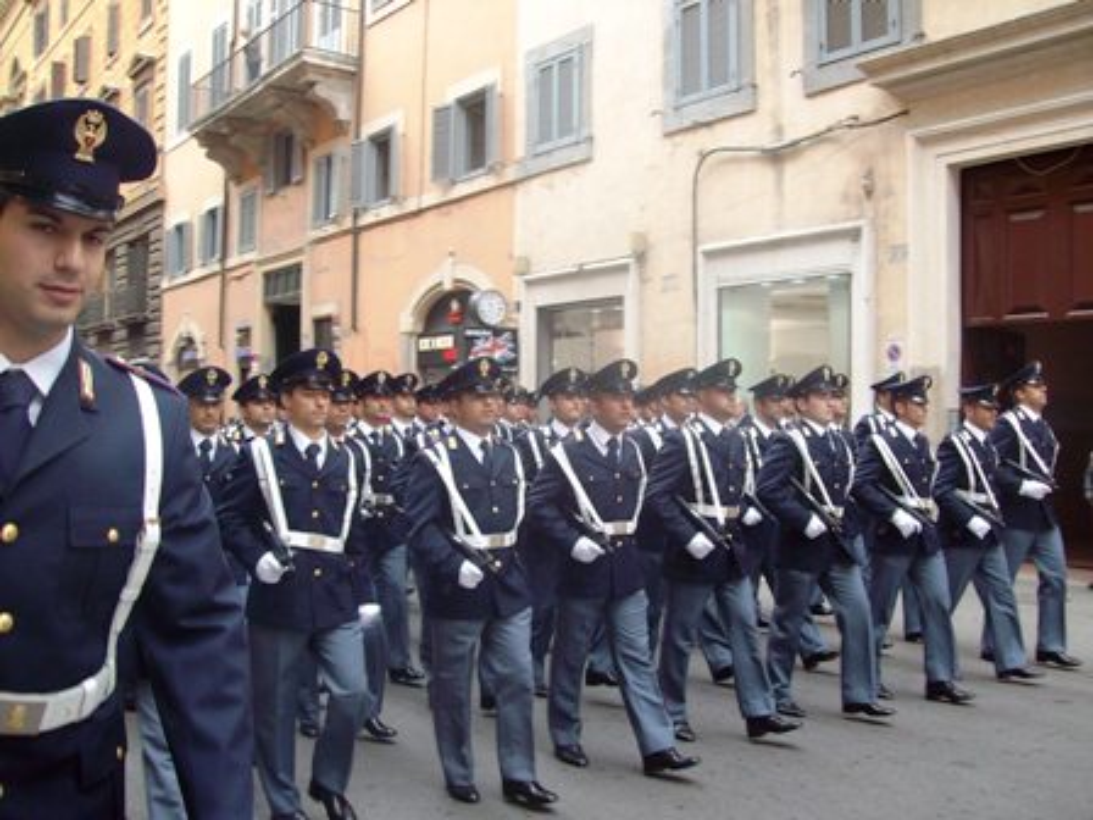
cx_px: 546
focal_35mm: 36
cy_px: 410
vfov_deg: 39.7
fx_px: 1137
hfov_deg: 51.4
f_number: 2.7
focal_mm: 6
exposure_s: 1/105
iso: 80
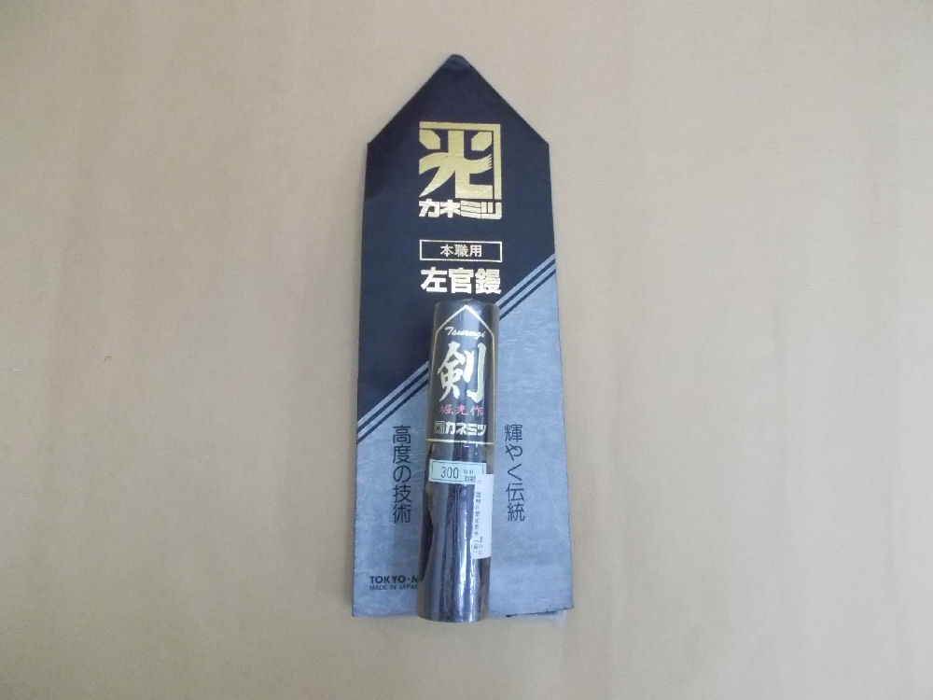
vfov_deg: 53.1
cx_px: 466
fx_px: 701
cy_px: 350
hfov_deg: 67.3
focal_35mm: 26
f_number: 3.2
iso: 800
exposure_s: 1/80
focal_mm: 4.6
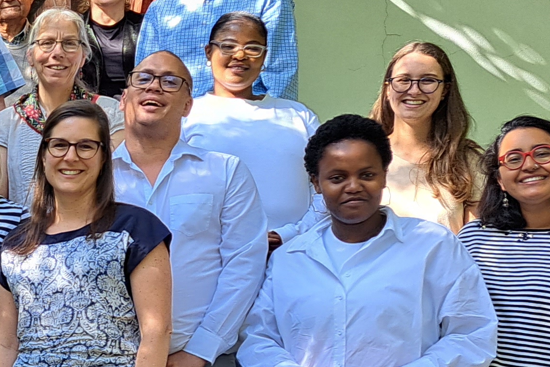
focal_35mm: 101
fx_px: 1543
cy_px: 332
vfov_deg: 13.4
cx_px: -325
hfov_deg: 17.7
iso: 50
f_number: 1.8
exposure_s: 1/206
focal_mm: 5.23
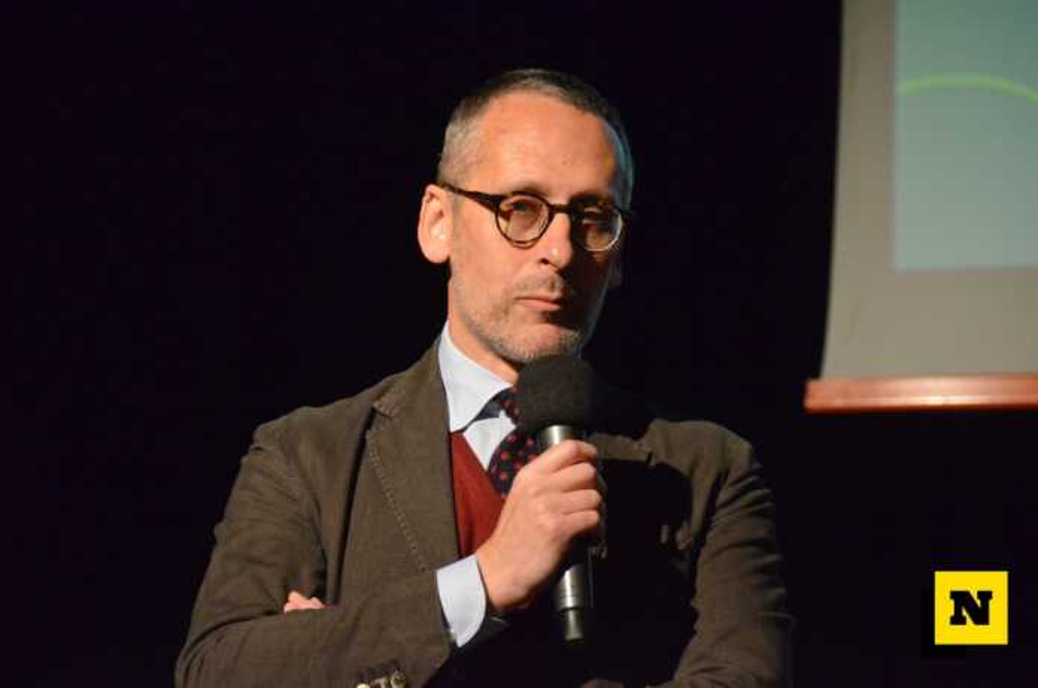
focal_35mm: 255
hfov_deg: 8.1
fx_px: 7337
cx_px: 519
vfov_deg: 5.4
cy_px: 344
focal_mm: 170
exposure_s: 1/160
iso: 6400
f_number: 5.6
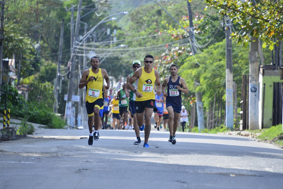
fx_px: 2570
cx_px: 147
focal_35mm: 327
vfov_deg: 4.2
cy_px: 101
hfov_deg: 6.3
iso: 180
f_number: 5.6
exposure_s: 1/200
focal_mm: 300
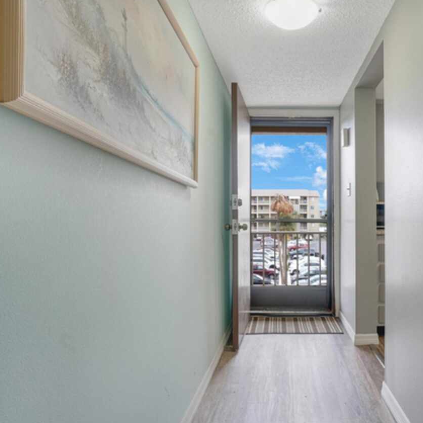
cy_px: 212
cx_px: 295
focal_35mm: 26
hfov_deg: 59.0
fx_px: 359
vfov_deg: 60.9
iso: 2000
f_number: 7.1
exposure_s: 1/60
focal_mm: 20
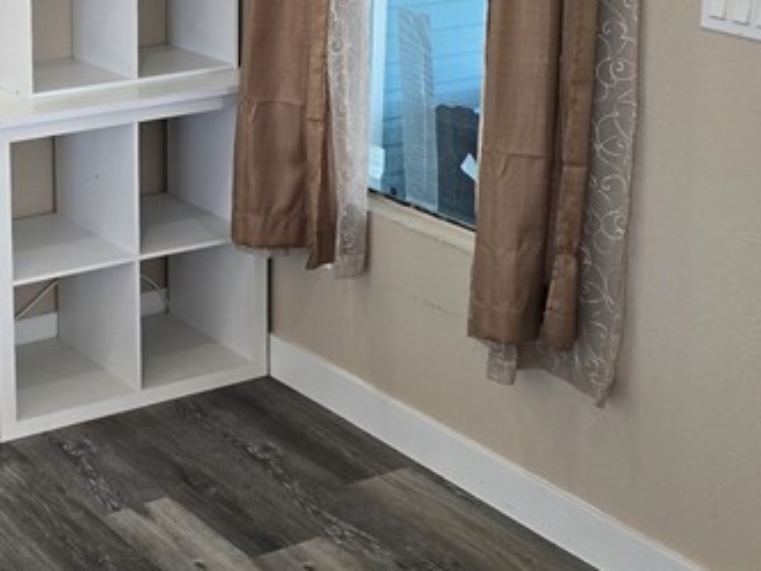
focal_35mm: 71
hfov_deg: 25.8
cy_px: 5
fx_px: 1561
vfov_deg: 20.1
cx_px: -30
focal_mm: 6.3
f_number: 1.7
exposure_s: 1/120
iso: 64
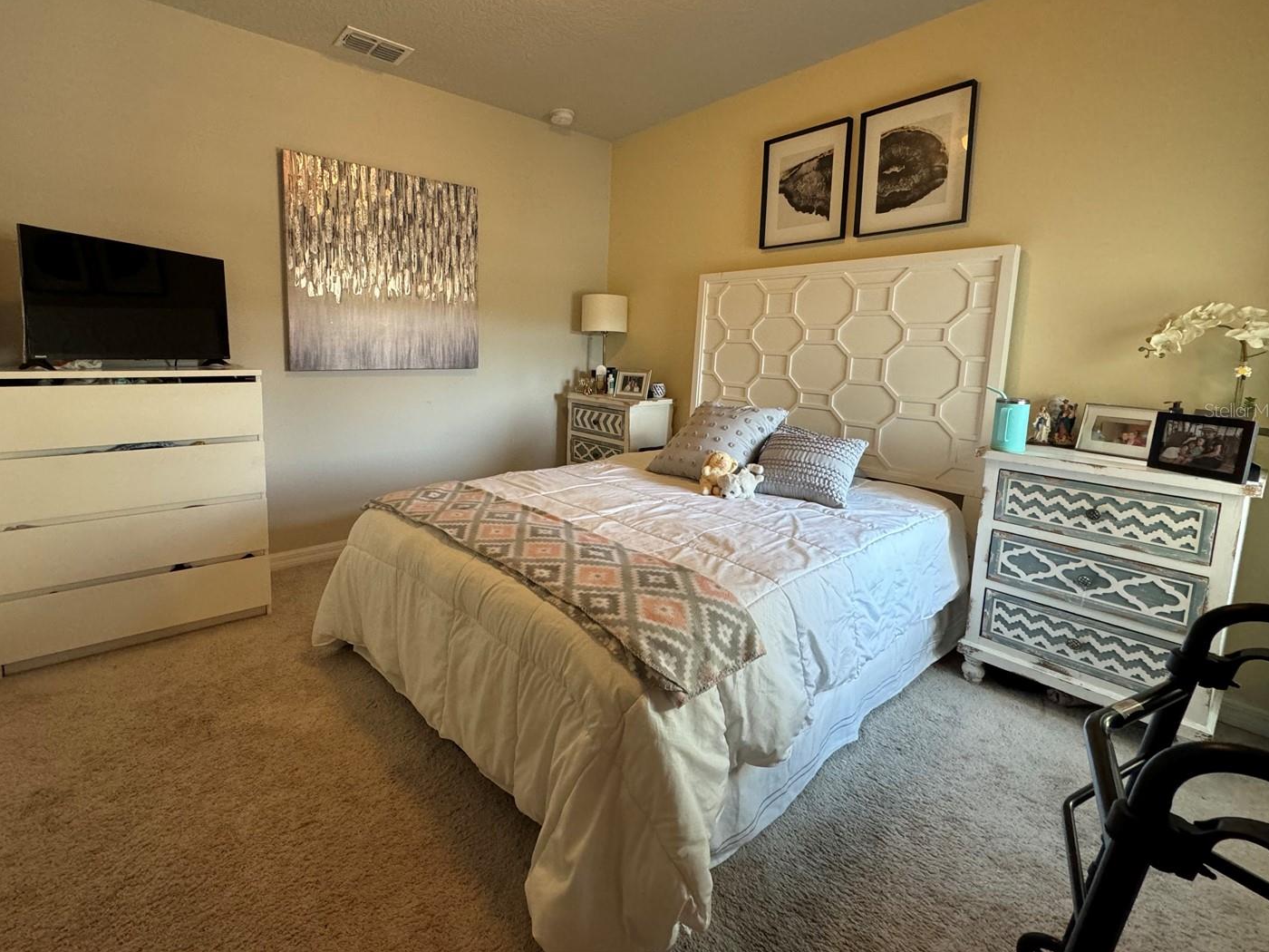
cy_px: 410
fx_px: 587
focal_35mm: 16
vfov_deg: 77.7
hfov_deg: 94.1
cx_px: 565
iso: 320
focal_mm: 2.22
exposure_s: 1/120
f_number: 2.2
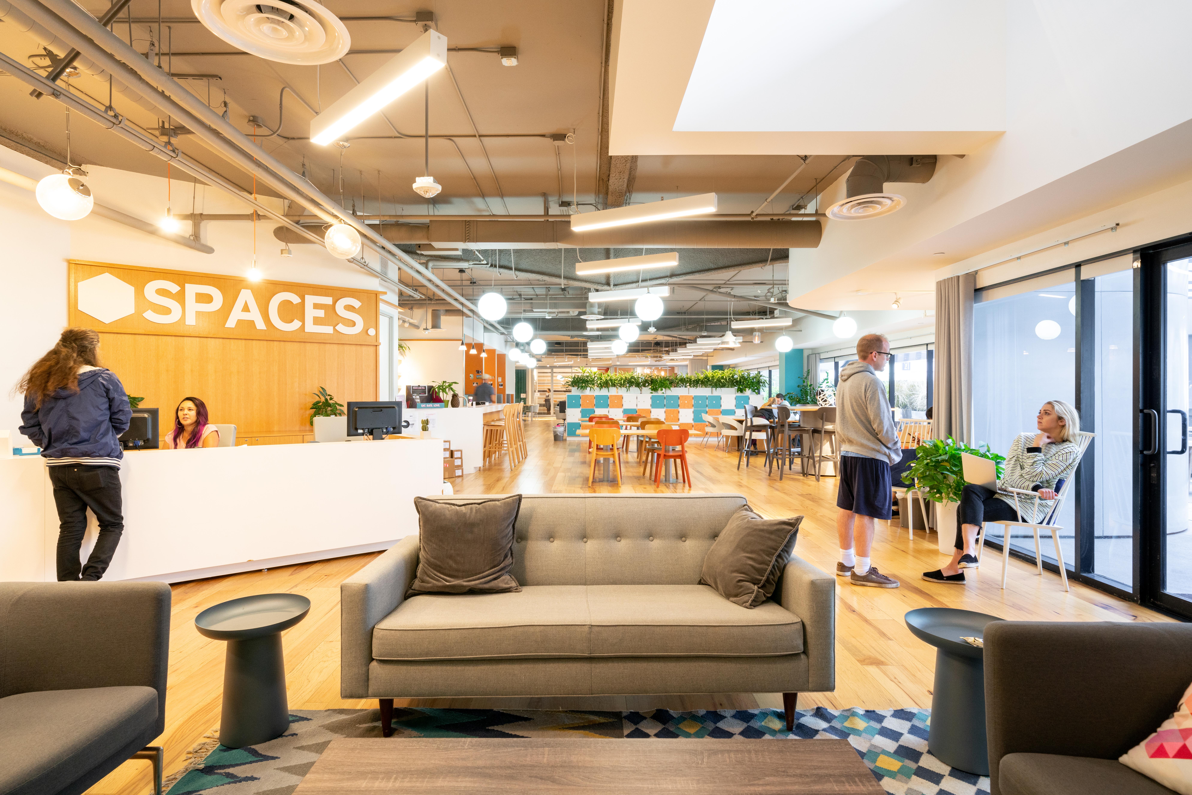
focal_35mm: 18
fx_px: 596
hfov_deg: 90.0
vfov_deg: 67.4
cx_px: 596
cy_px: 398
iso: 800
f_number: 10
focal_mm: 18
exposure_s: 1/5
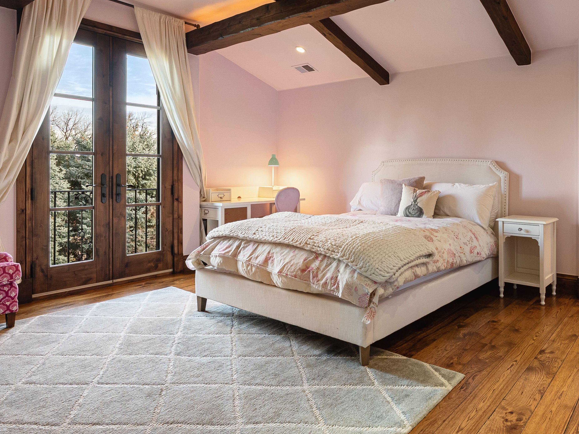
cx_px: 394
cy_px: 173
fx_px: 418
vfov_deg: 54.5
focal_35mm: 25
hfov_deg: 67.1
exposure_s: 1/6
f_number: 9
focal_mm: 17
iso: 640
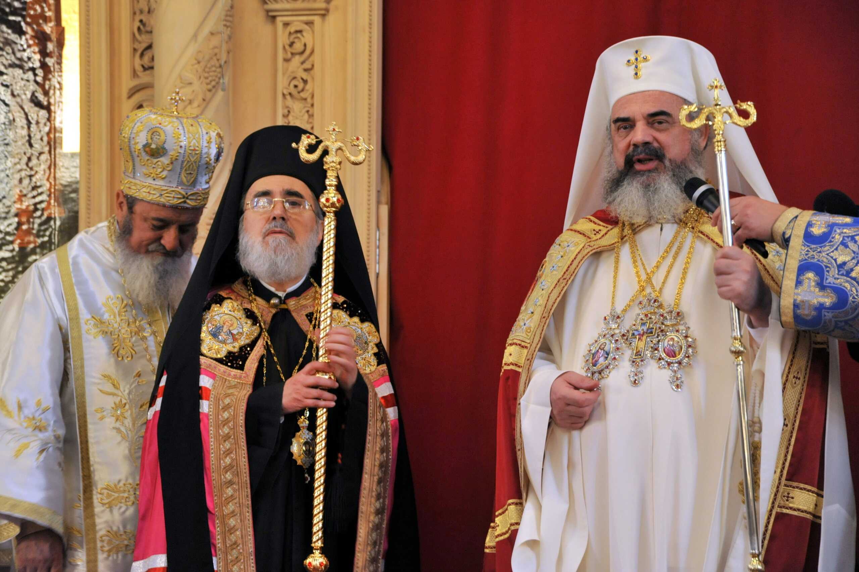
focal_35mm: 120
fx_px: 2862
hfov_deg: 17.1
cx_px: 430
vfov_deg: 11.4
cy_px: 286
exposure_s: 1/30
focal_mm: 120
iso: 2000
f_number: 7.1
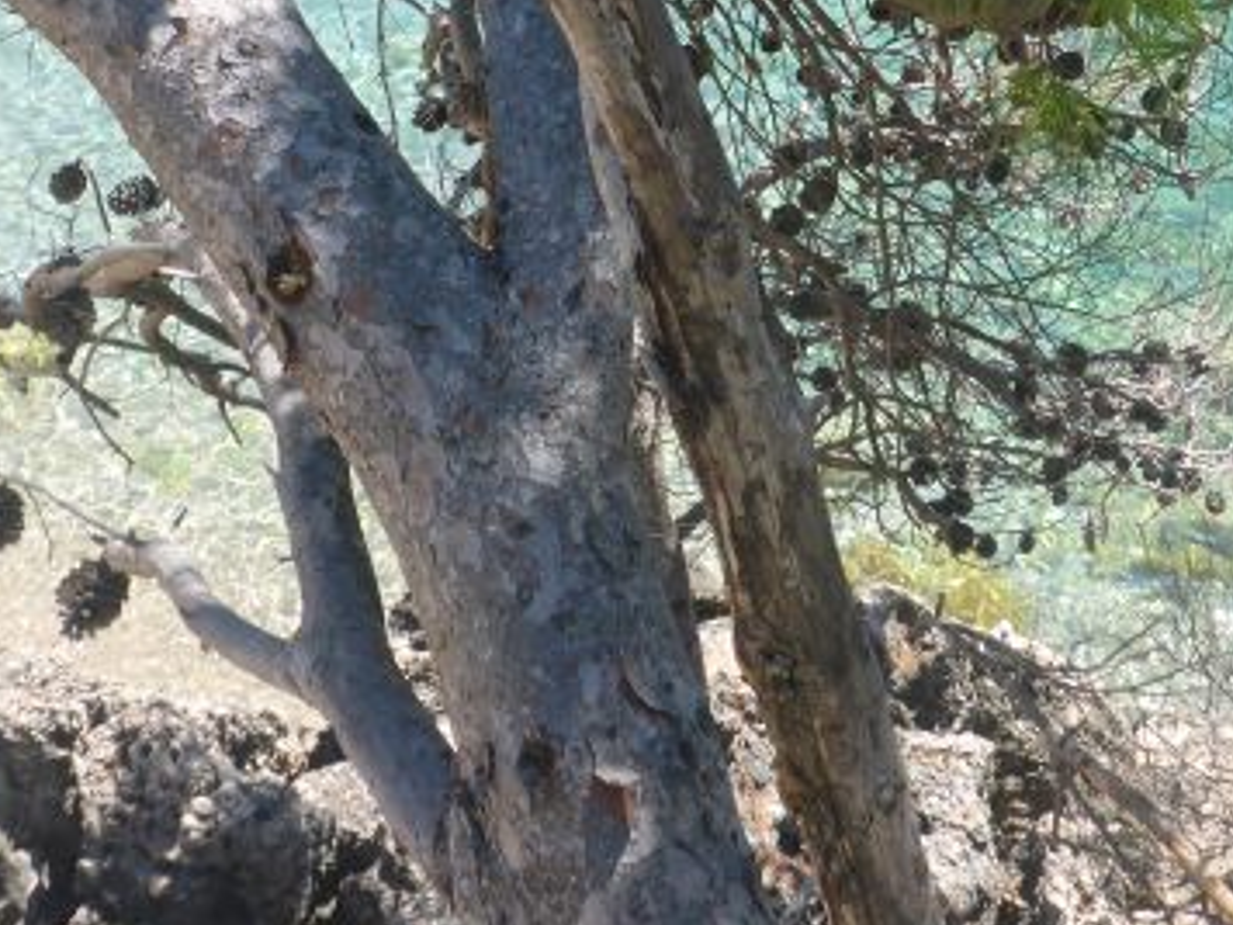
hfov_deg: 30.4
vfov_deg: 22.9
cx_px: 855
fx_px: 2244
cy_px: 142
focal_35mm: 63
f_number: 3.3
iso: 100
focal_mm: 4.9
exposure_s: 1/500
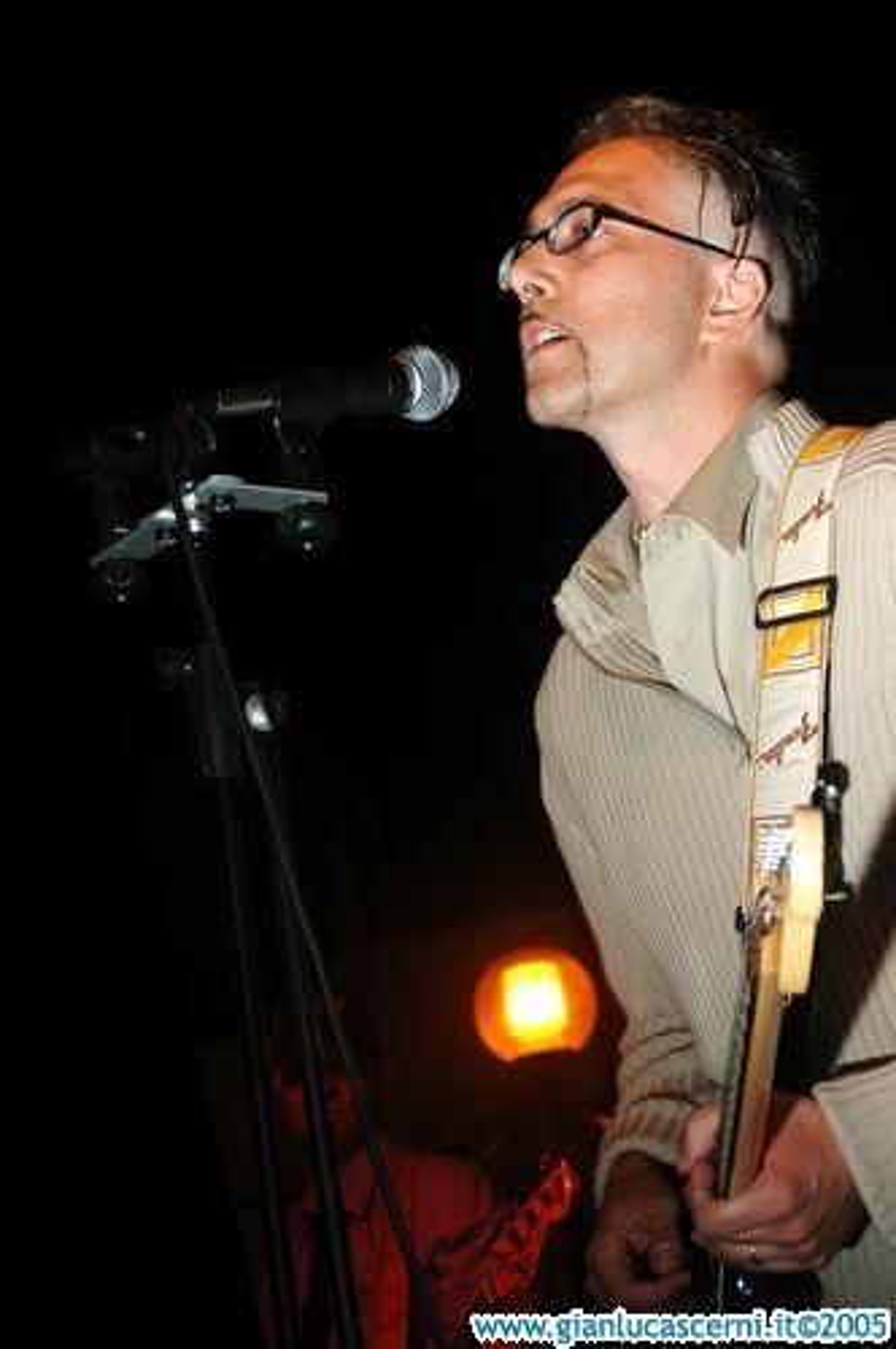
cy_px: 674
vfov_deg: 27.0
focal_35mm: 75
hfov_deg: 18.1
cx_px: 448
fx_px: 2808
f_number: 5.6
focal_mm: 50
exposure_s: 1/60
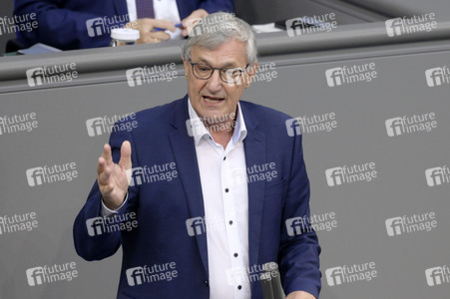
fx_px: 5121
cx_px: 225
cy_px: 150
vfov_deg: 3.3
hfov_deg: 5.0
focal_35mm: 410
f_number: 6.3
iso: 8000
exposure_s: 1/250
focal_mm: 410
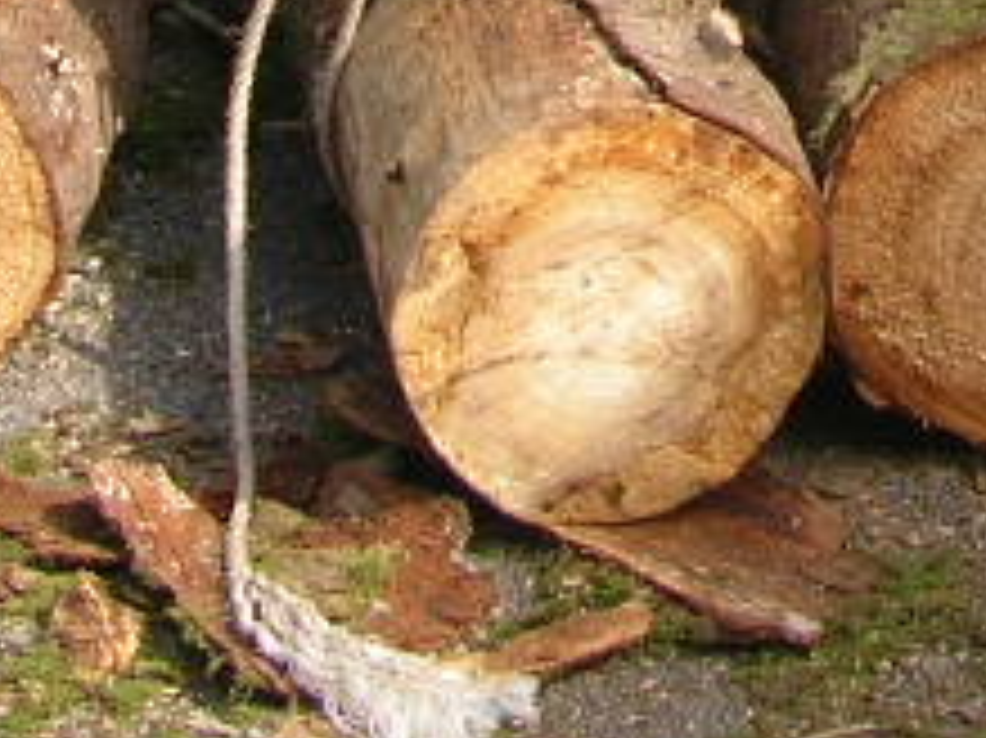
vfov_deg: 8.4
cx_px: 1378
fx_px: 4669
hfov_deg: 11.6
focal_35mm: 164
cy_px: -891
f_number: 2.8
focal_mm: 5.8
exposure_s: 1/373
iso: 50
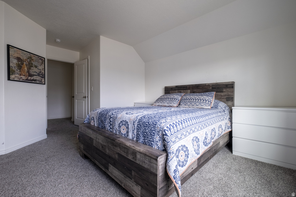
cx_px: 148
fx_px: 123
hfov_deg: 100.4
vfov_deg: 77.3
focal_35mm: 15
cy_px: 98
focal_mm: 10
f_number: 7.1
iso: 500
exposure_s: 1/80
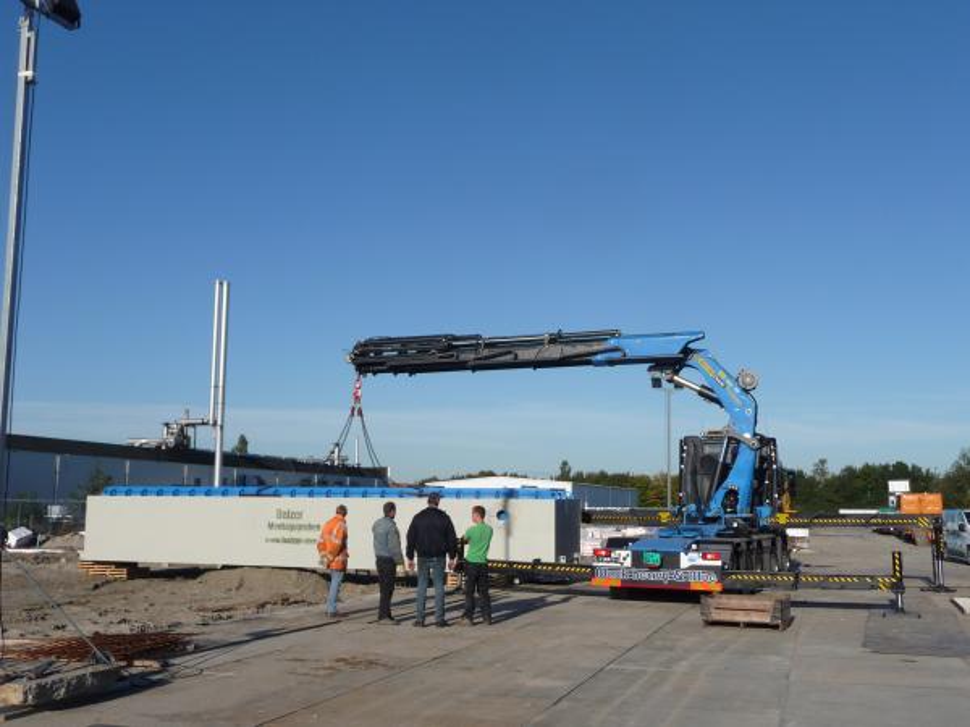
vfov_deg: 39.7
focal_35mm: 36
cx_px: 485
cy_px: 364
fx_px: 1009
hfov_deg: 51.4
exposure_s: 1/250
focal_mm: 6
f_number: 9
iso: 100
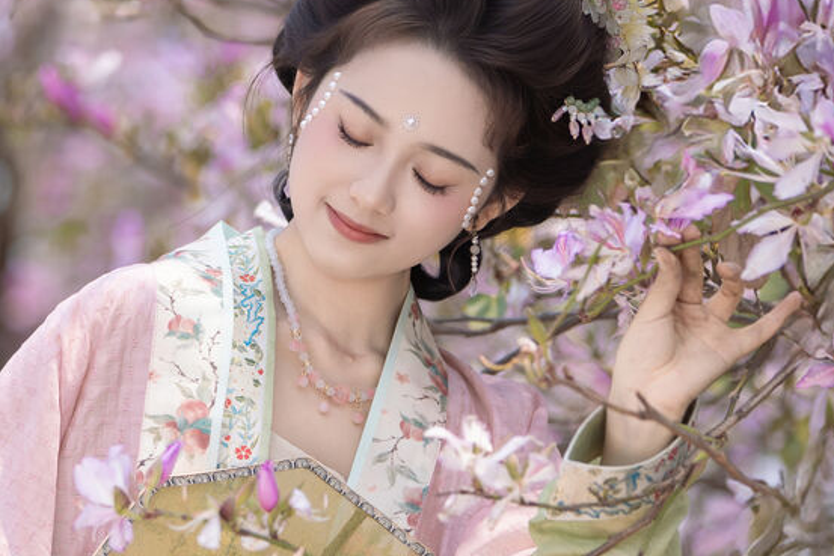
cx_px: 169
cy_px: 327
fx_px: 6534
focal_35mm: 282
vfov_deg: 4.9
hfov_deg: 7.3
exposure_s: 1/1250
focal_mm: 130
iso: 100
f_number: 2.8
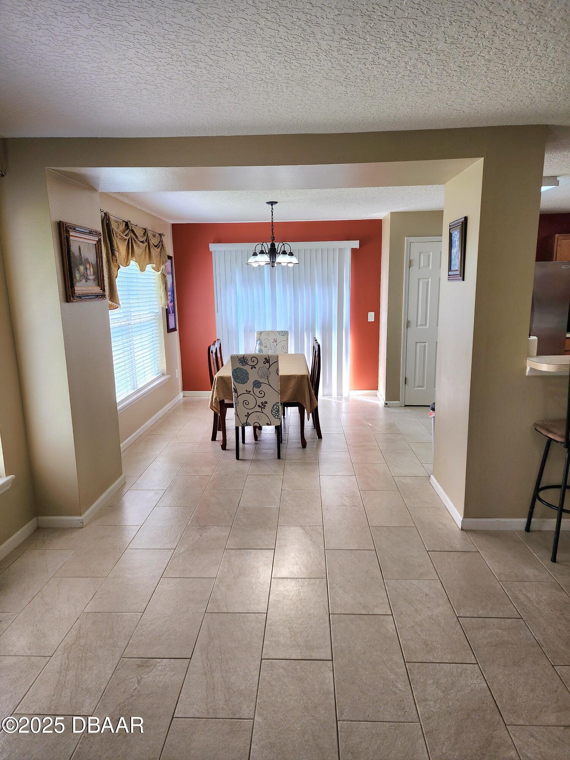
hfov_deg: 58.9
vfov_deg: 73.9
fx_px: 505
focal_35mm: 23
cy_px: 380
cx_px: 285
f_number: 1.8
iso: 80
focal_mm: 6.4
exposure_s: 1/120
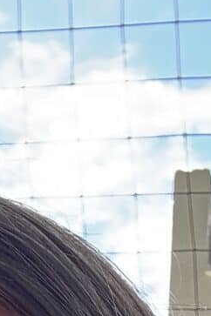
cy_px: 825
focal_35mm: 135
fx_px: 1187
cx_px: 12
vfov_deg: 11.6
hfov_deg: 10.1
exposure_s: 1/121
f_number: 1.9
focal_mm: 2.69
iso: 40
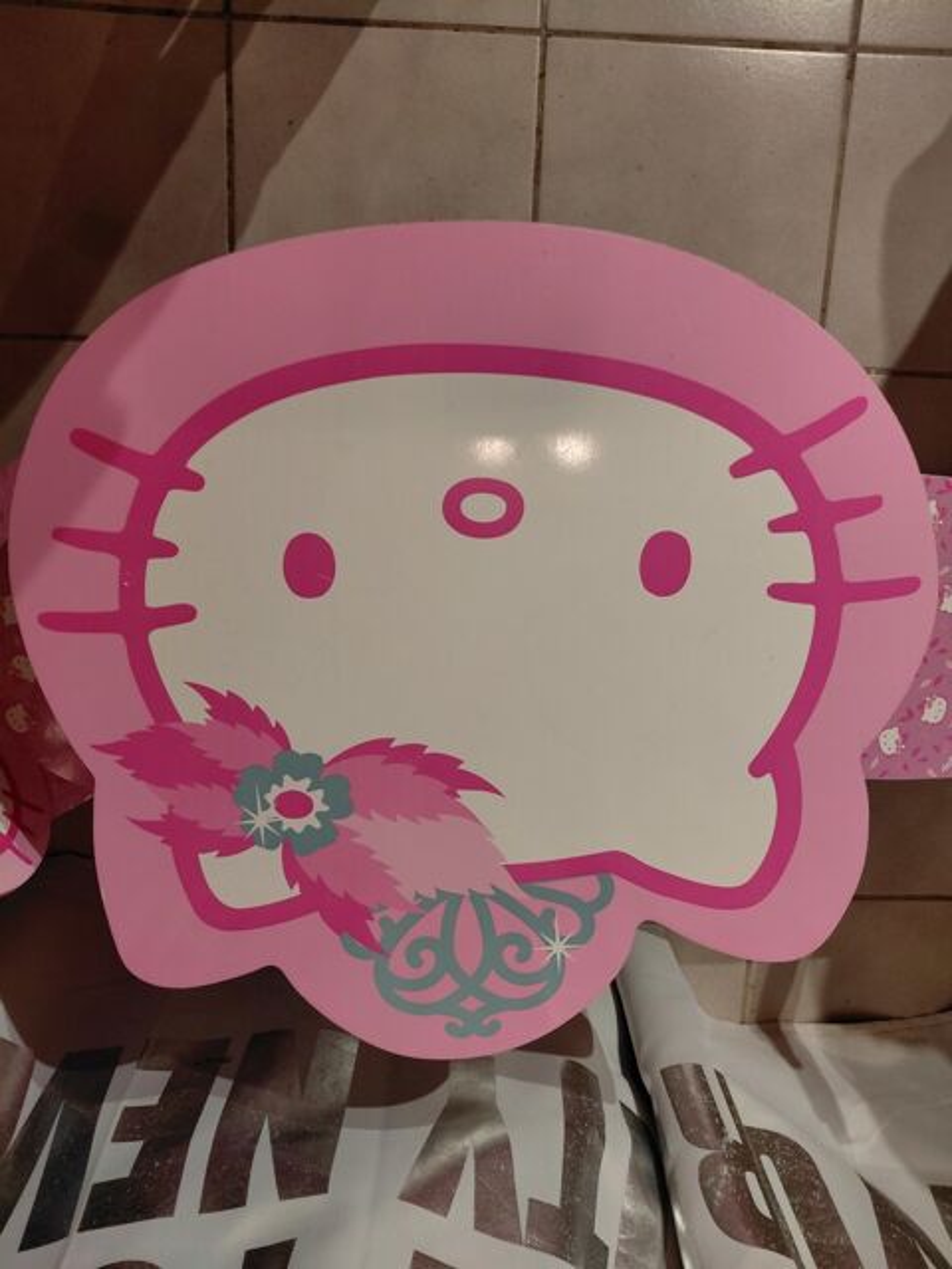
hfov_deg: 54.9
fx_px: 917
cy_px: 634
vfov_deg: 69.4
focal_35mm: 25
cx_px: 476
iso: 250
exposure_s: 1/100
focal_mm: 4.69
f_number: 1.8
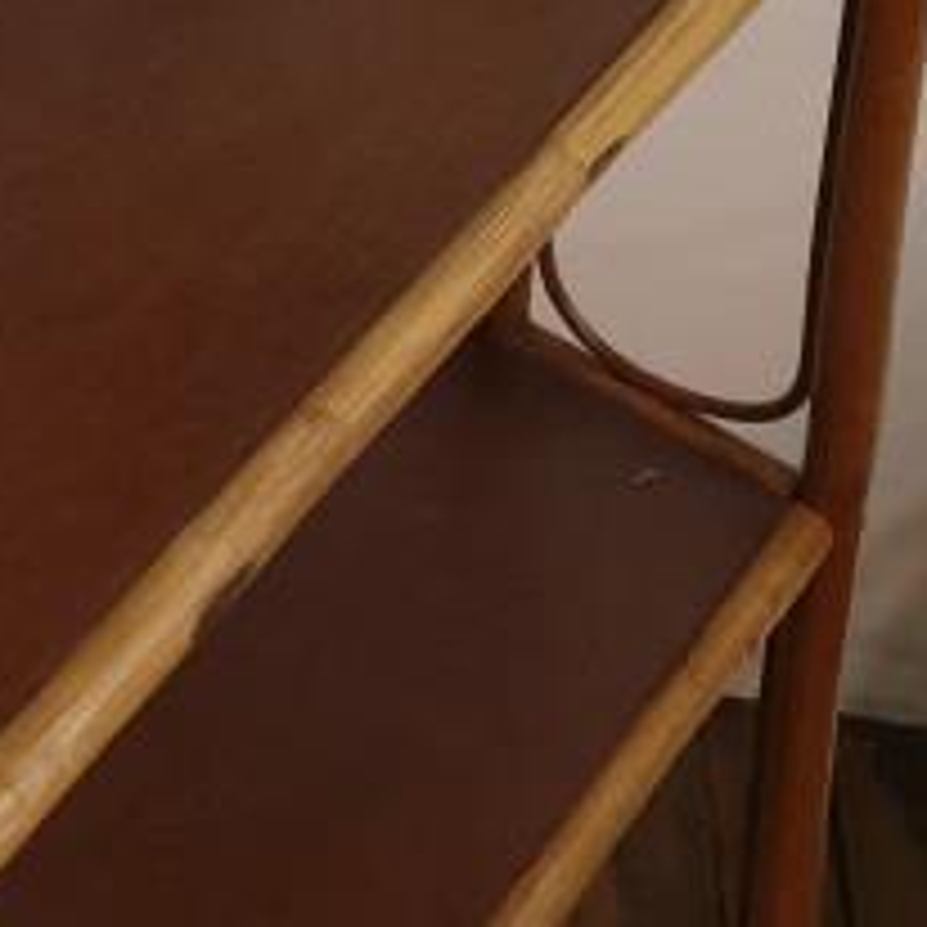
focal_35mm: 114
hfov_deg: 14.8
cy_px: -1017
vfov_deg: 13.0
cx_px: -176
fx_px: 3454
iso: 320
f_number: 1.5
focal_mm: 4.3
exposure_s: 1/50
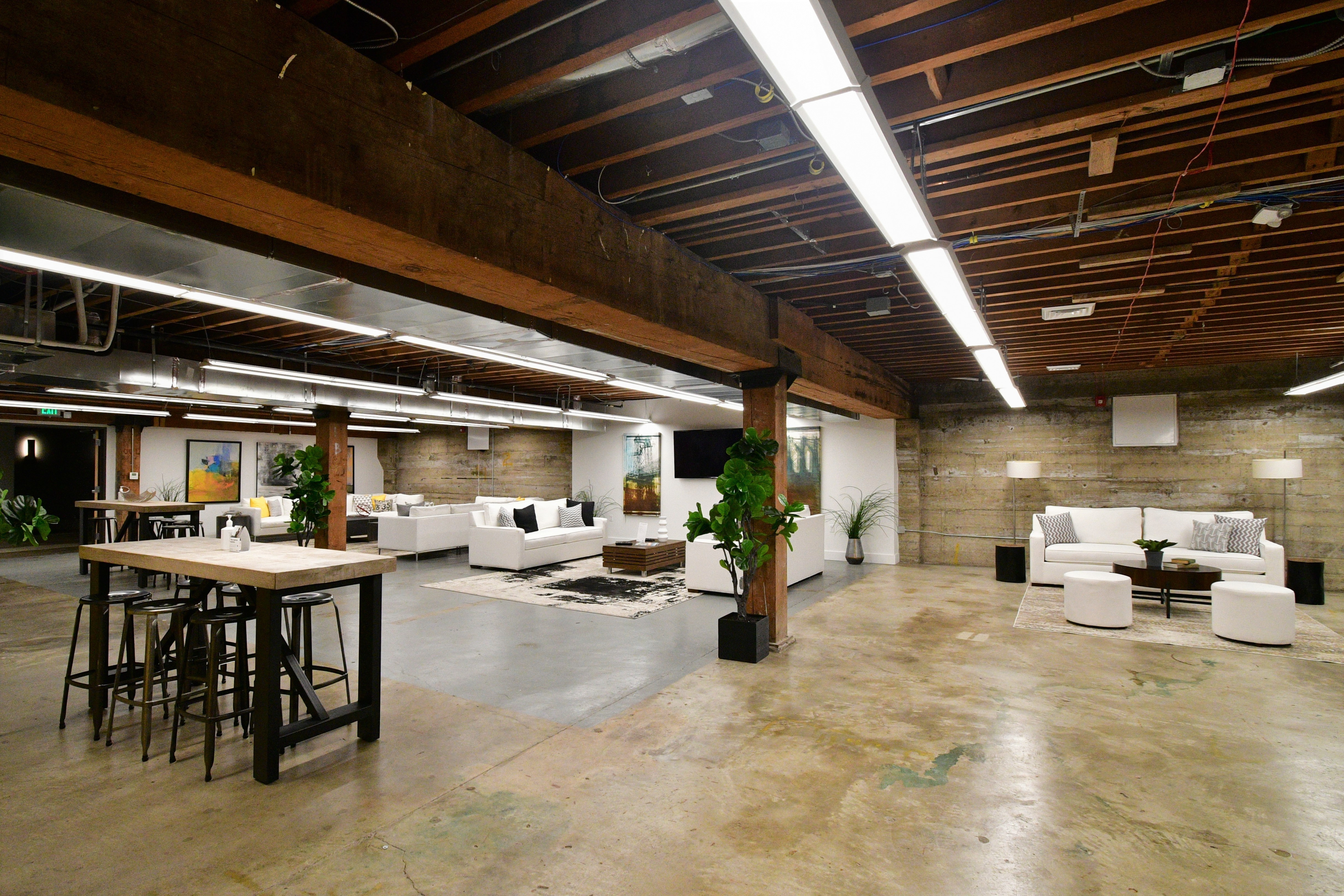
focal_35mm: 15
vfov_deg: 77.3
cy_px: 448
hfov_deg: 100.4
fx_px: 560
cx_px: 672
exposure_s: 1/50
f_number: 8
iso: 1800
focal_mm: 10
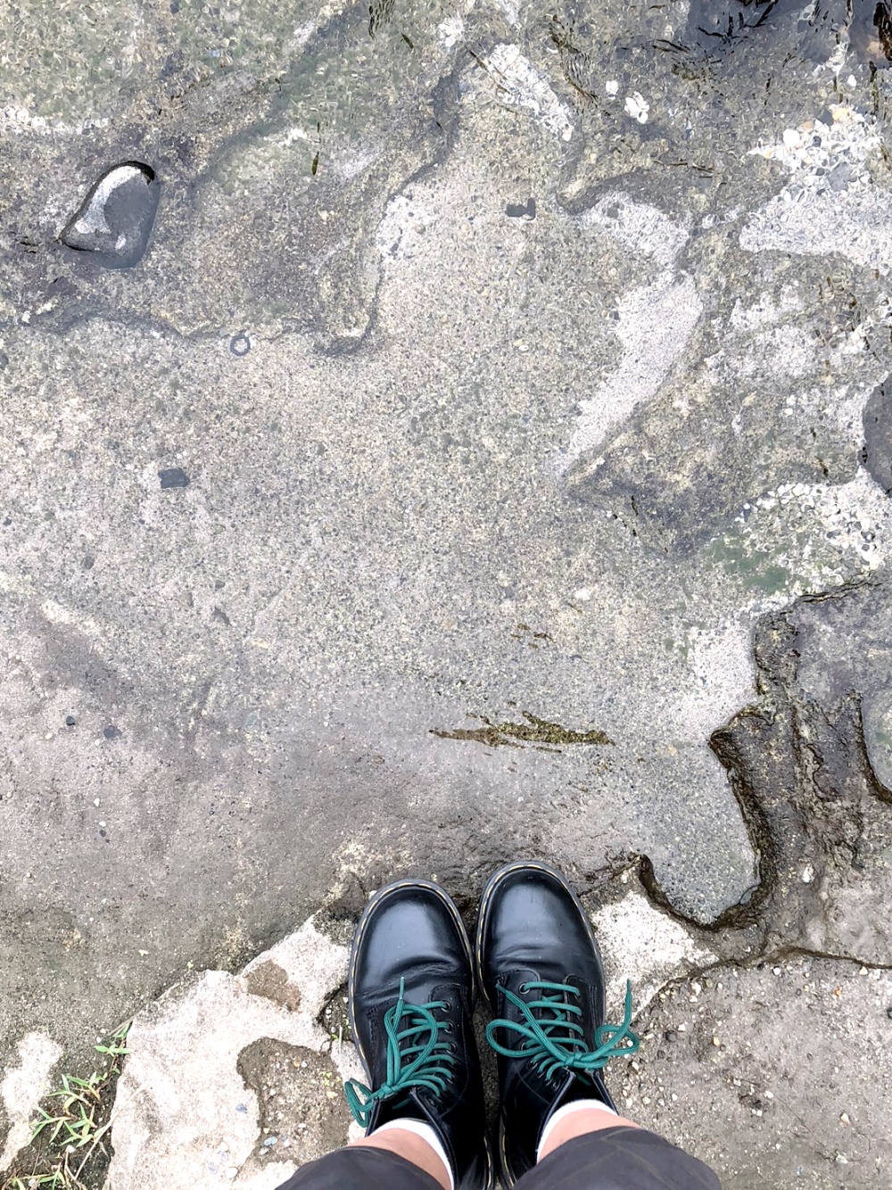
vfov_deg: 63.5
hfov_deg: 49.7
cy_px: 595
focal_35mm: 28
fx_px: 962
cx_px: 446
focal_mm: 3.99
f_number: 1.8
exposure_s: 1/254
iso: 20
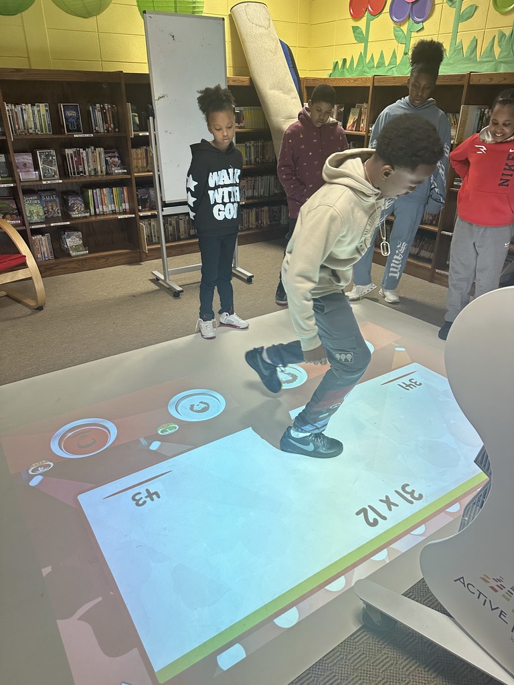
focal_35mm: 24
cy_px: 342
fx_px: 475
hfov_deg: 56.8
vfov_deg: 71.6
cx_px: 257
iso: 200
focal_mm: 6.86
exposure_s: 1/120
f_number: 1.78
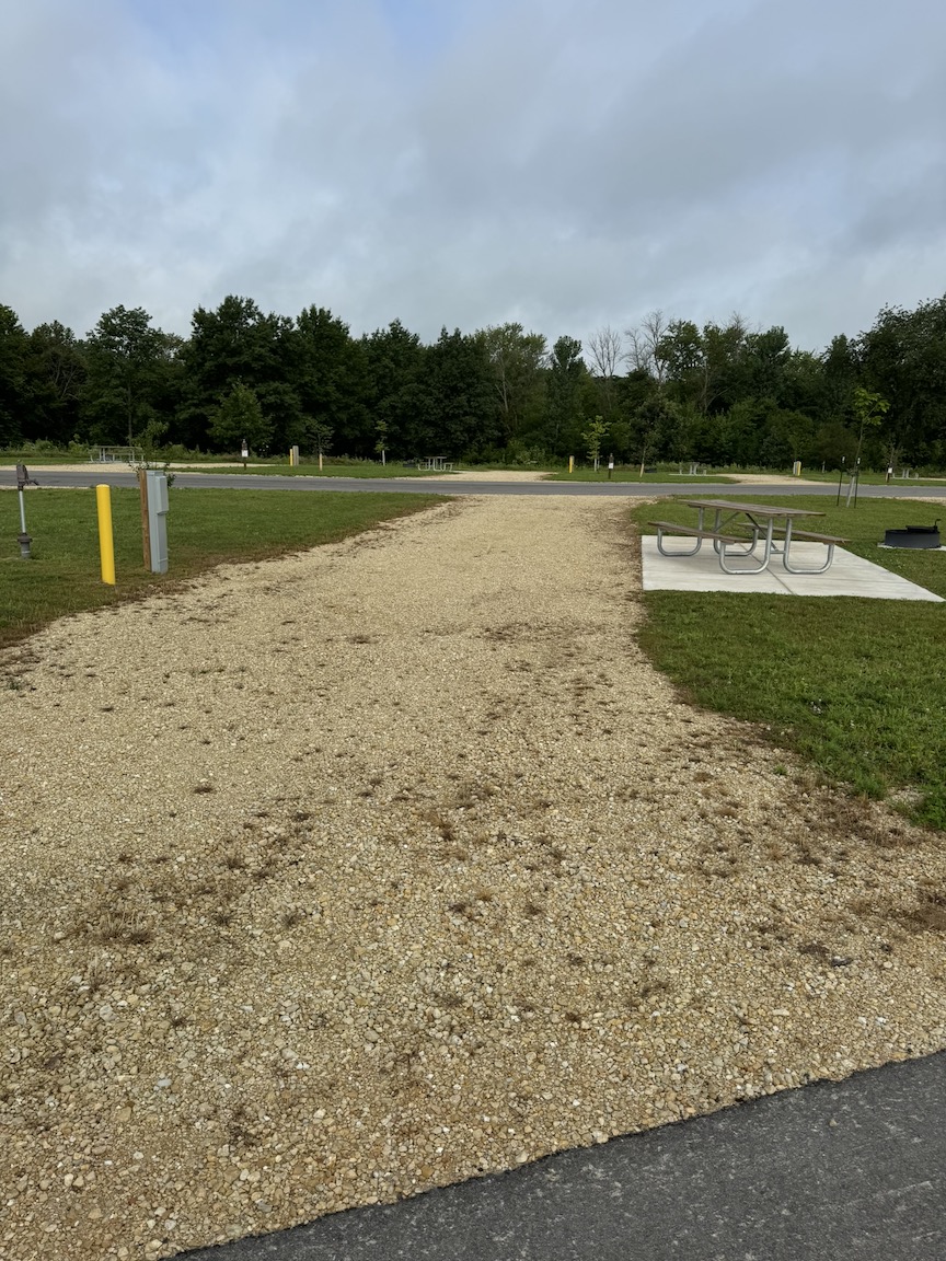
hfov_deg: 56.8
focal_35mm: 24
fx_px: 875
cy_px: 630
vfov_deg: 71.6
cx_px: 473
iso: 80
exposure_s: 1/3413
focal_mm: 6.76
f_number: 1.78
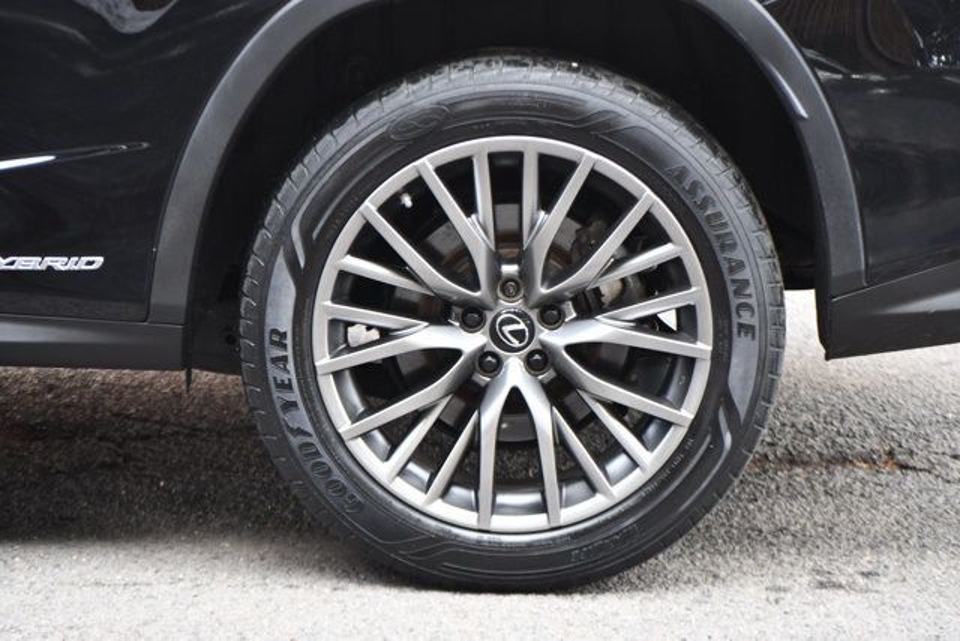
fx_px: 4081
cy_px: 320
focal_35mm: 153
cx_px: 480
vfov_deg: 9.0
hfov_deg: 13.4
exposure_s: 1/250
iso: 800
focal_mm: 102
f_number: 4.8
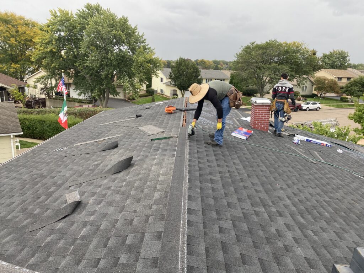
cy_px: 136
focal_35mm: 26
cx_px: 182
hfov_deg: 67.3
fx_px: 273
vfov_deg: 53.1
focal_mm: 4.25
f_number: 1.8
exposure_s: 1/402
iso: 32
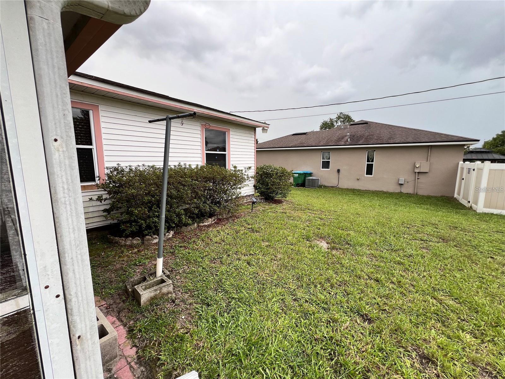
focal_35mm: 13
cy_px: 190
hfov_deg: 106.2
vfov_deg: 89.9
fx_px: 190
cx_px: 252
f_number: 1.8
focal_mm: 1.57
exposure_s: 1/99
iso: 32
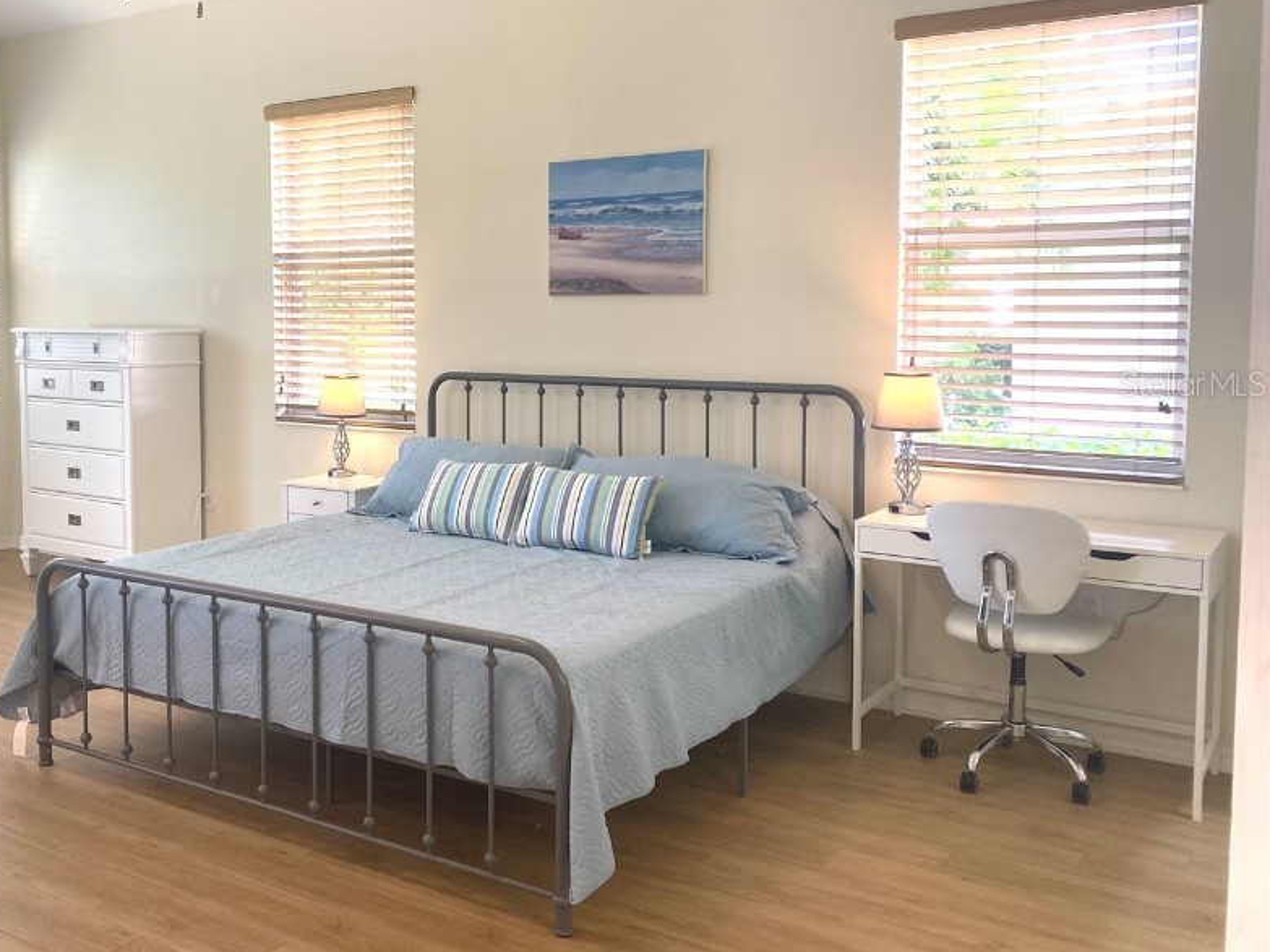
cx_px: 443
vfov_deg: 41.6
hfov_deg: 53.1
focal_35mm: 34
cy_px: 383
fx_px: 1247
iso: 64
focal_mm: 4.25
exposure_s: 1/60
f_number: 1.8
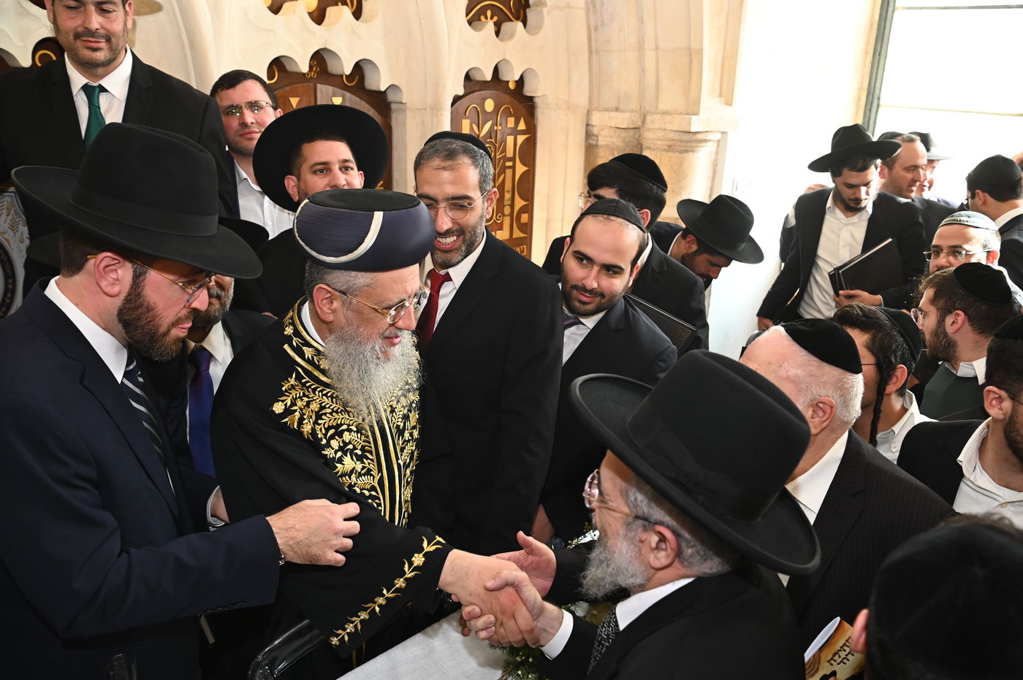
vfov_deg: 42.3
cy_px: 340
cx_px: 512
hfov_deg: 60.3
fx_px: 880
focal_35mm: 31
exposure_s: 1/125
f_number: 5
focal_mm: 31
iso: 800
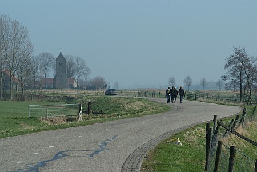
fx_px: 1050
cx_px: 128
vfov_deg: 9.4
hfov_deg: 13.9
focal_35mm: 147
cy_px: 86
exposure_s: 1/500
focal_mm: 98
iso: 200
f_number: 8
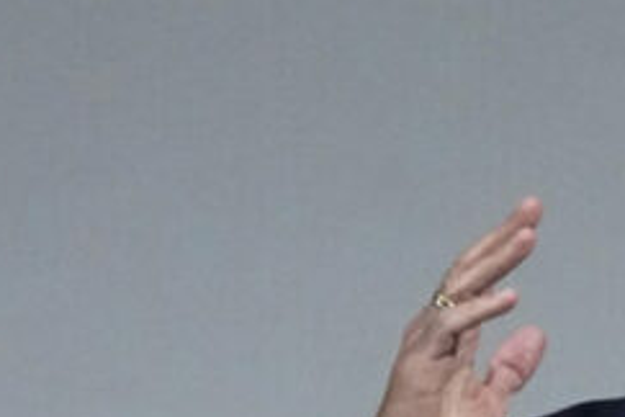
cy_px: 453
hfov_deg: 3.8
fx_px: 9461
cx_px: 779
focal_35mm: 545
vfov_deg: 2.5
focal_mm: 190
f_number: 11
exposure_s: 1/320
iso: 4000
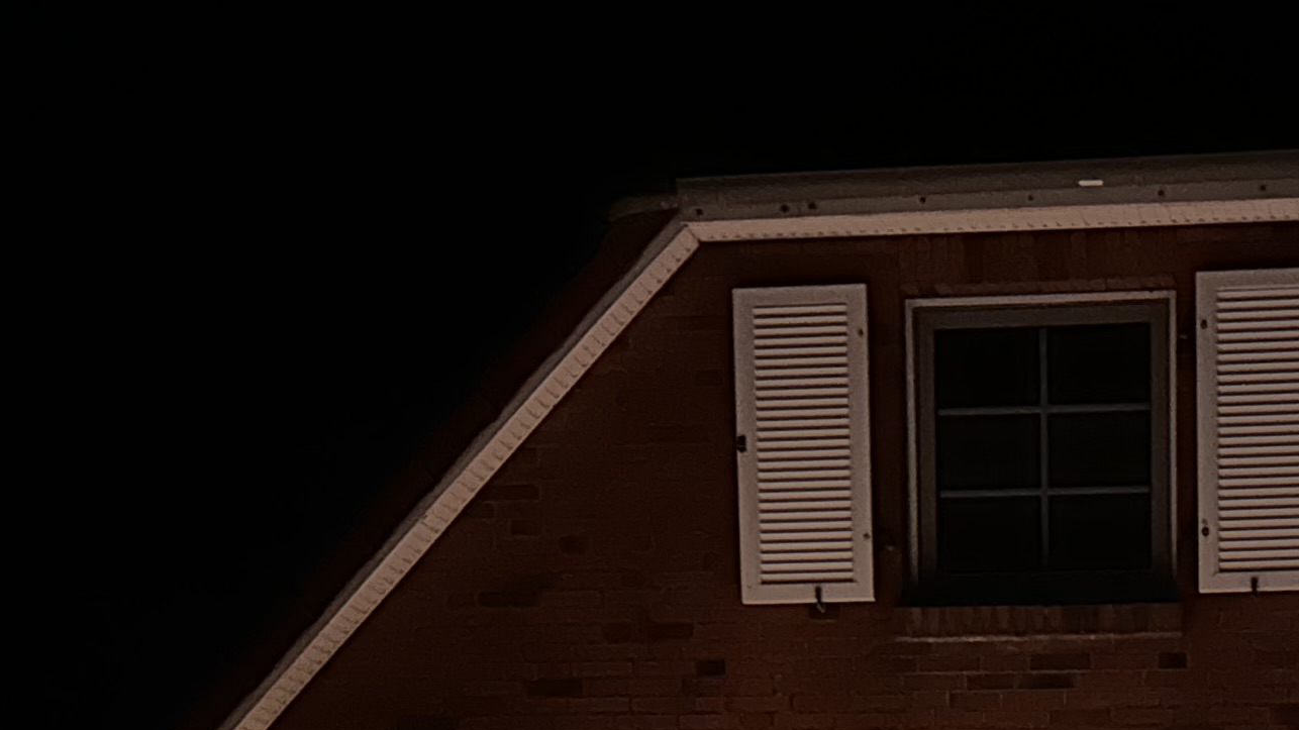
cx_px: 1209
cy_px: 1462
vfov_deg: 12.8
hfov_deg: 25.0
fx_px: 2824
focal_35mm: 82
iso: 1000
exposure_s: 1/13
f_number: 1.78
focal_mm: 6.86
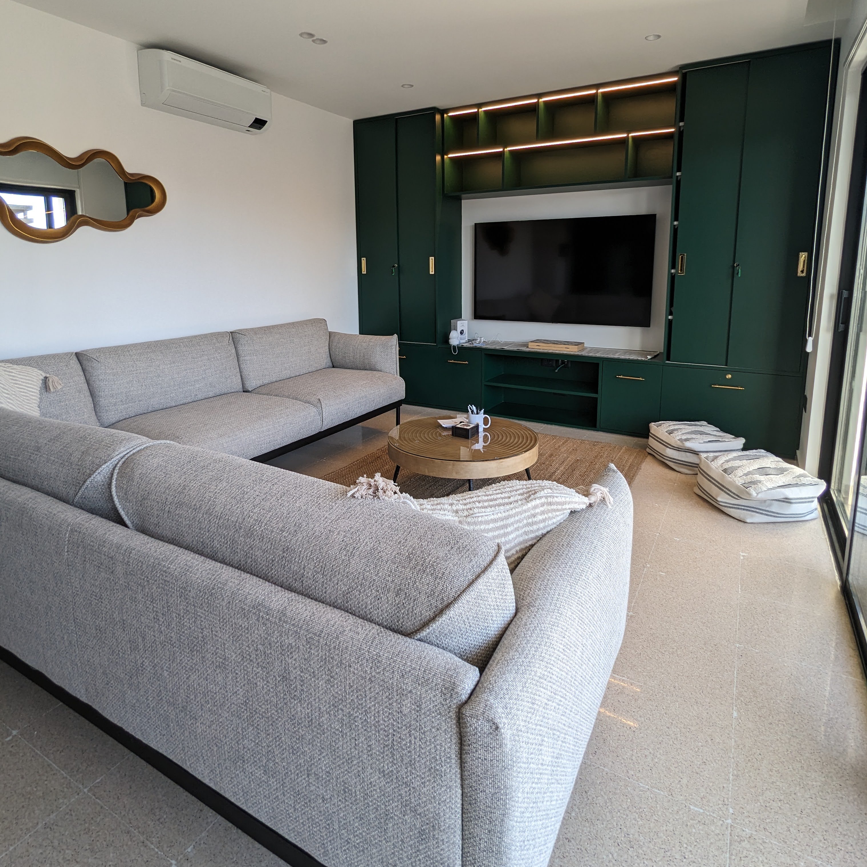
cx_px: 434
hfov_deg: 77.7
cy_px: 355
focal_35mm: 19
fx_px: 538
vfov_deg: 77.0
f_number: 2.2
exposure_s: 1/62.2
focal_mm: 2.35
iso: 41
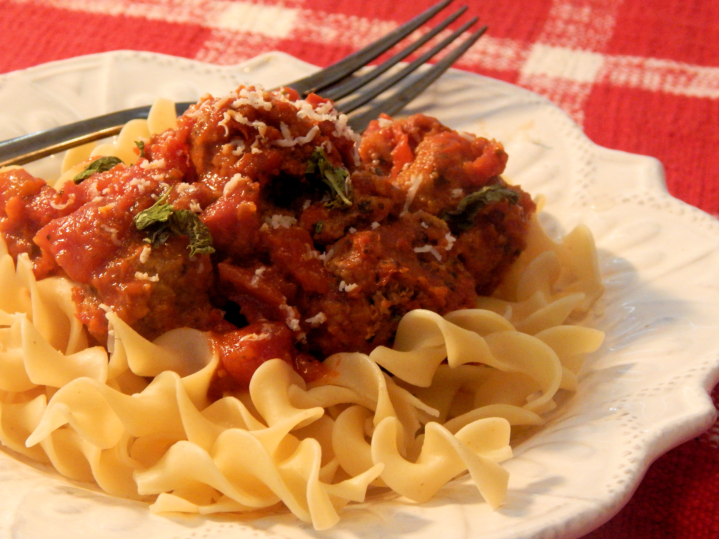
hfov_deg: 18.7
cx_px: 360
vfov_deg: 14.1
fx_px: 2181
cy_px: 270
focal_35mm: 105
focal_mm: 18.7
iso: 200
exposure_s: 1/15
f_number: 4.5
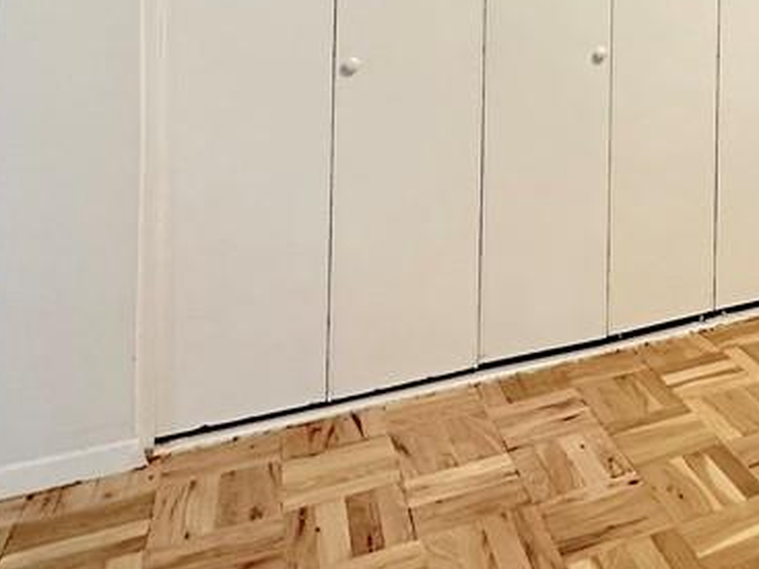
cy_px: -25
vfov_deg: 33.1
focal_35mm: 39
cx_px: 798
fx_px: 855
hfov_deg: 40.4
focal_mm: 2.22
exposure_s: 1/60
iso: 320
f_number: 2.2
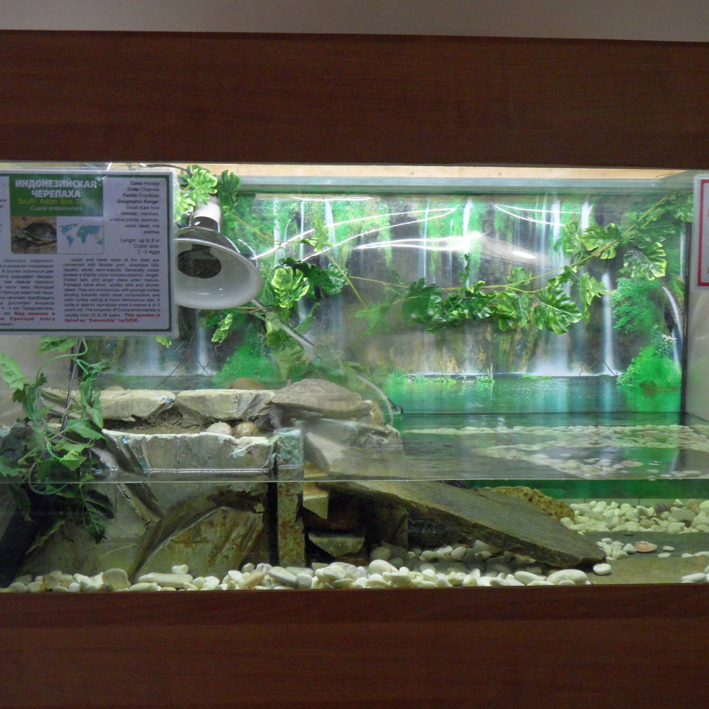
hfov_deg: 43.8
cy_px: 355
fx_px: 881
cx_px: 382
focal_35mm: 38
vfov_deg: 43.9
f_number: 3.4
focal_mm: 5.3
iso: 200
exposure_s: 1/10
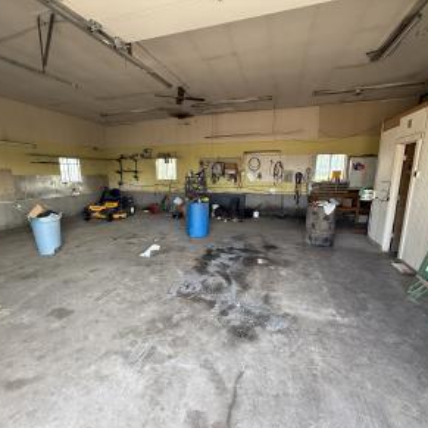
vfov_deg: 84.0
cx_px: 201
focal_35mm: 17
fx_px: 238
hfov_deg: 83.9
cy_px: 219
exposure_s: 1/99
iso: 320
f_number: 2.2
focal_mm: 2.22
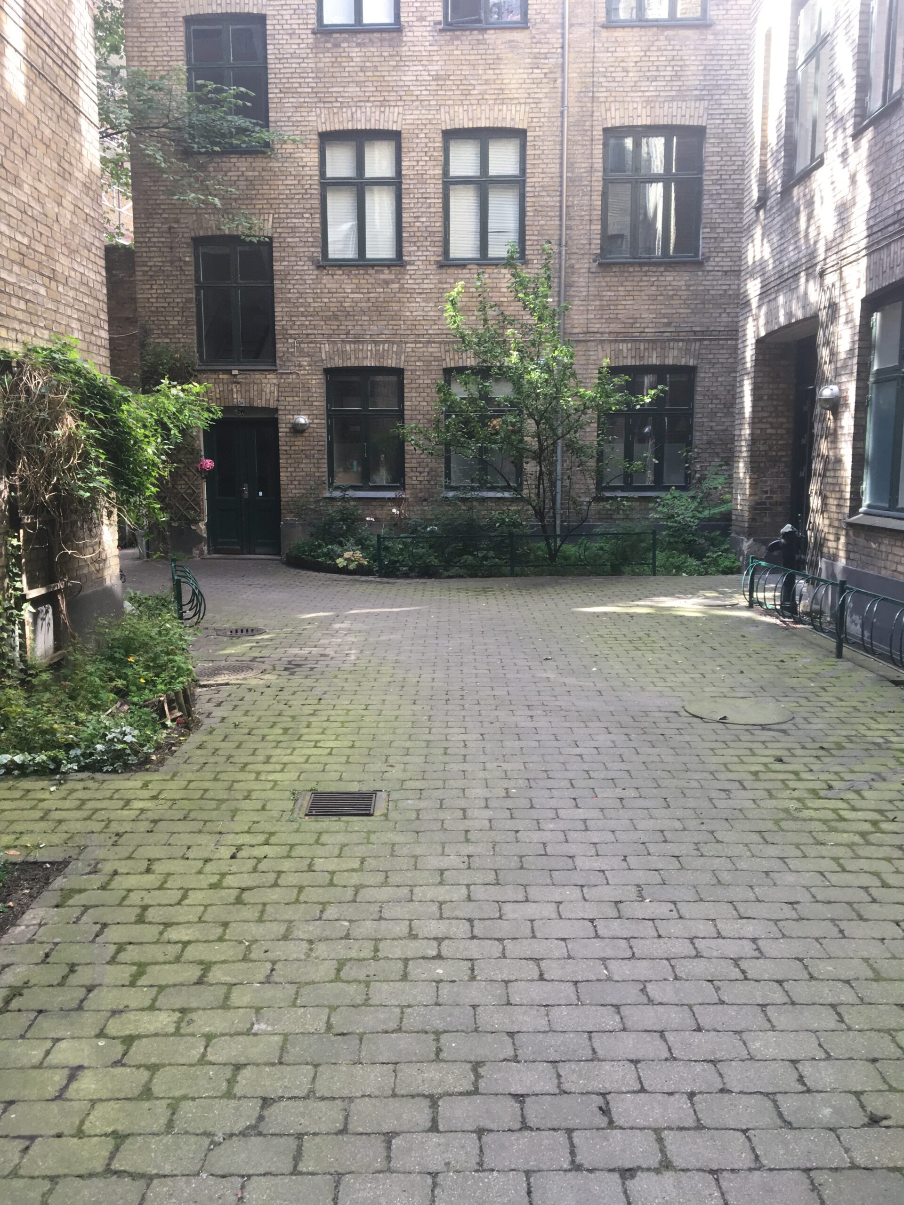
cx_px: 452
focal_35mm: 29
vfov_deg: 61.7
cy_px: 602
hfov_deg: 48.2
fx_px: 1010
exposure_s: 1/100
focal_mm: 4.15
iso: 40
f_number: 2.2
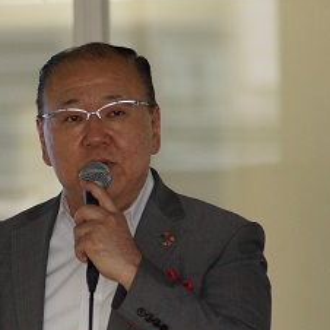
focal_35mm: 573
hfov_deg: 3.1
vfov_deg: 3.1
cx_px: 64
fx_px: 6180
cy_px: 218
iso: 640
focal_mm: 200
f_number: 5.6
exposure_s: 1/160
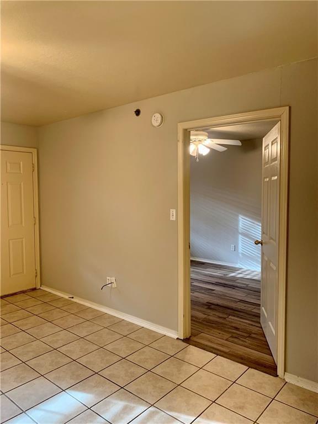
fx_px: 318
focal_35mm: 26
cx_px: 159
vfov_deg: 67.3
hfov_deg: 53.1
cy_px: 212
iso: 160
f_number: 1.8
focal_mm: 4.25
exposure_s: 1/60
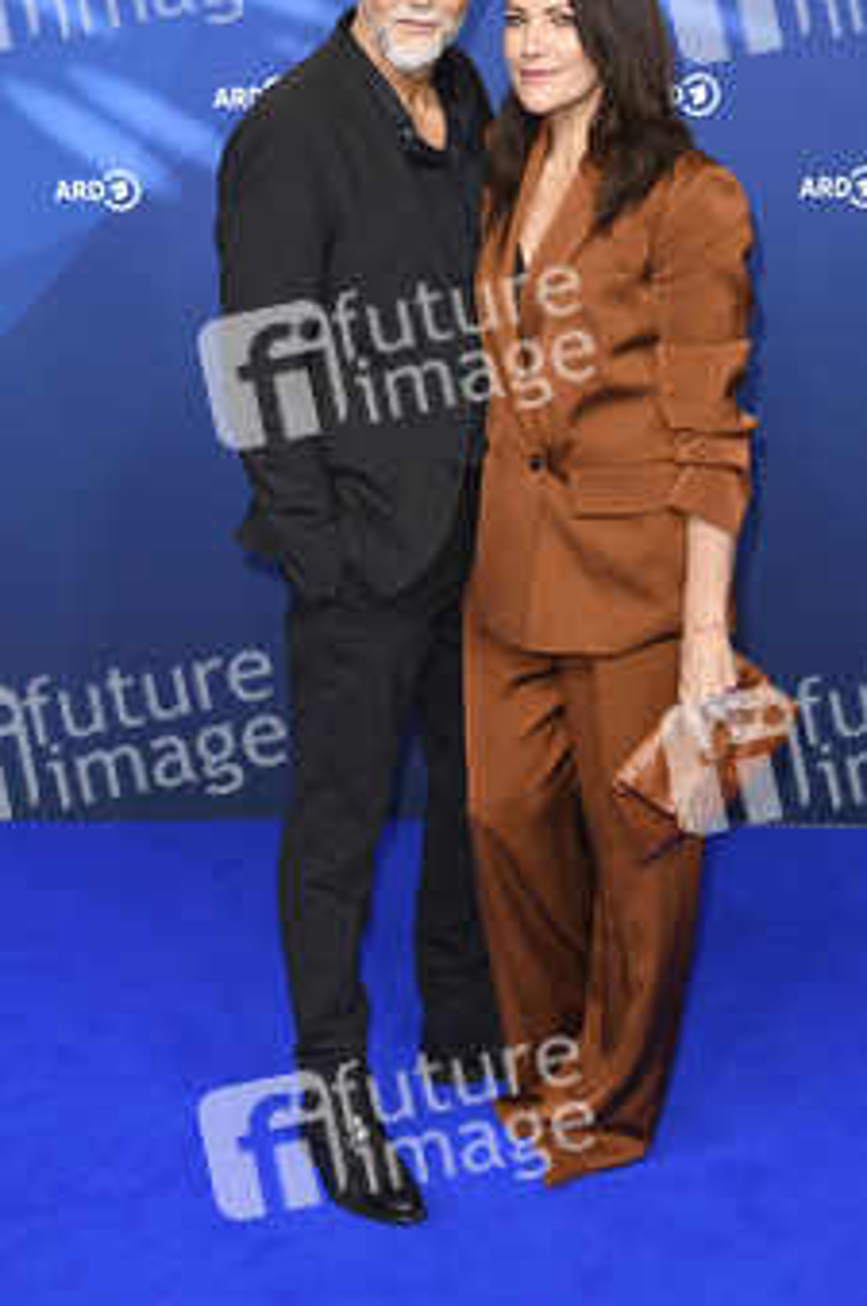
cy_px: 551
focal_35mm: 59
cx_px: 509
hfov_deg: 22.9
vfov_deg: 33.9
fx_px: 2138
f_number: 4
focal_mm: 50
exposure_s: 1/320
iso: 800
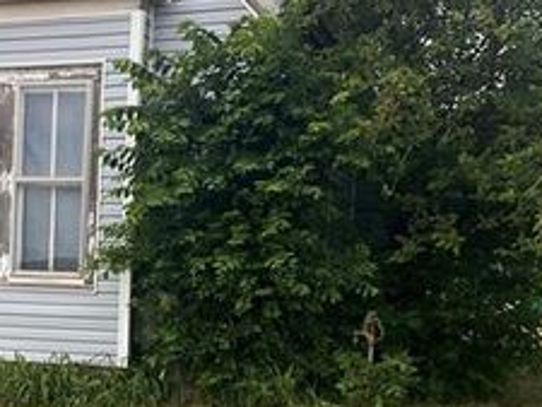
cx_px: 17
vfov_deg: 18.4
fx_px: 1206
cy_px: 447
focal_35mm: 77
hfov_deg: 24.3
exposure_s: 1/1972
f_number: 1.5
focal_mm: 5.7
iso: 50
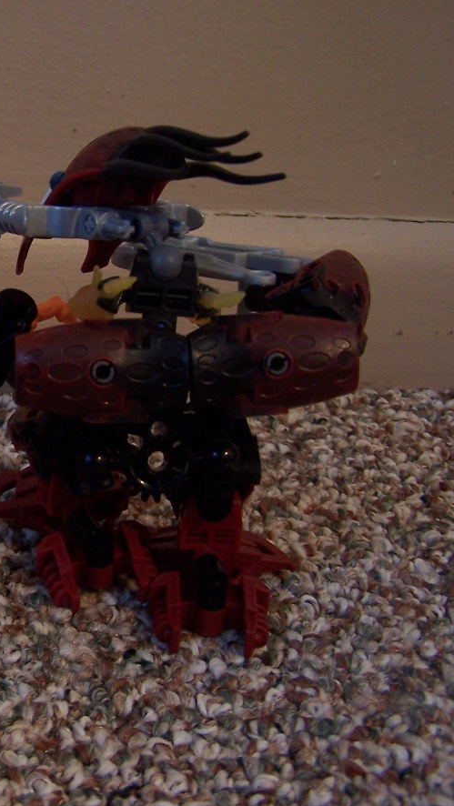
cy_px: 402
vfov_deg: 35.4
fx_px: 1261
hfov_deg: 19.5
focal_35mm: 59
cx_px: -48
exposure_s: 1/2
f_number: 2.8
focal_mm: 6.7
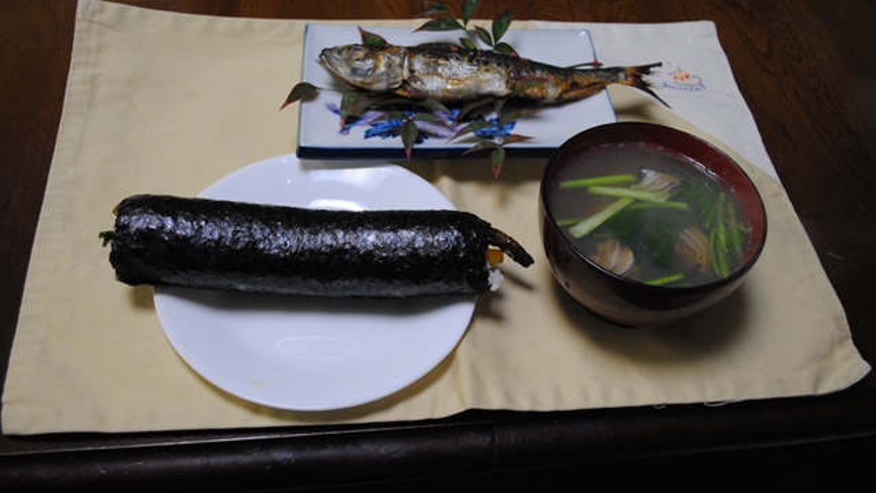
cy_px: 241
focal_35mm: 38
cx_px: 439
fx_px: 883
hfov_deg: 52.8
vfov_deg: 31.2
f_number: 4
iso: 400
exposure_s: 1/30
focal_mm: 24
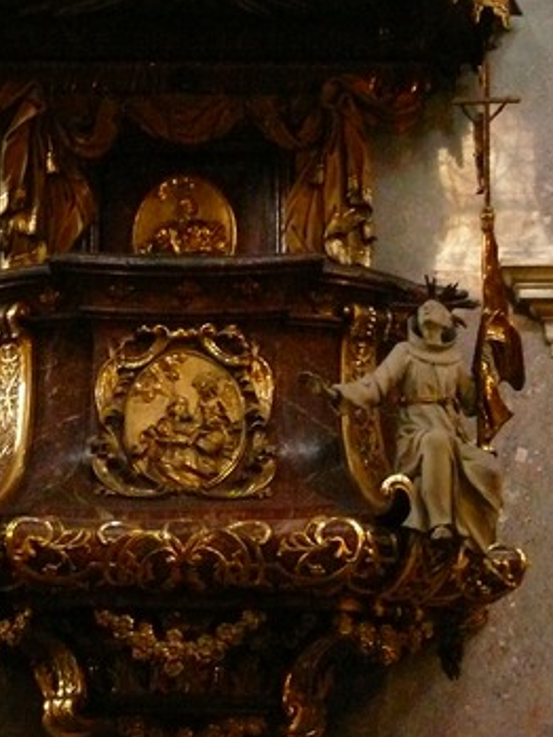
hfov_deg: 14.6
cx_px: 112
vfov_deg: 19.3
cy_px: 165
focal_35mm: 101
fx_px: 2150
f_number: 3.2
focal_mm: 10
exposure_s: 1/15
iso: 800
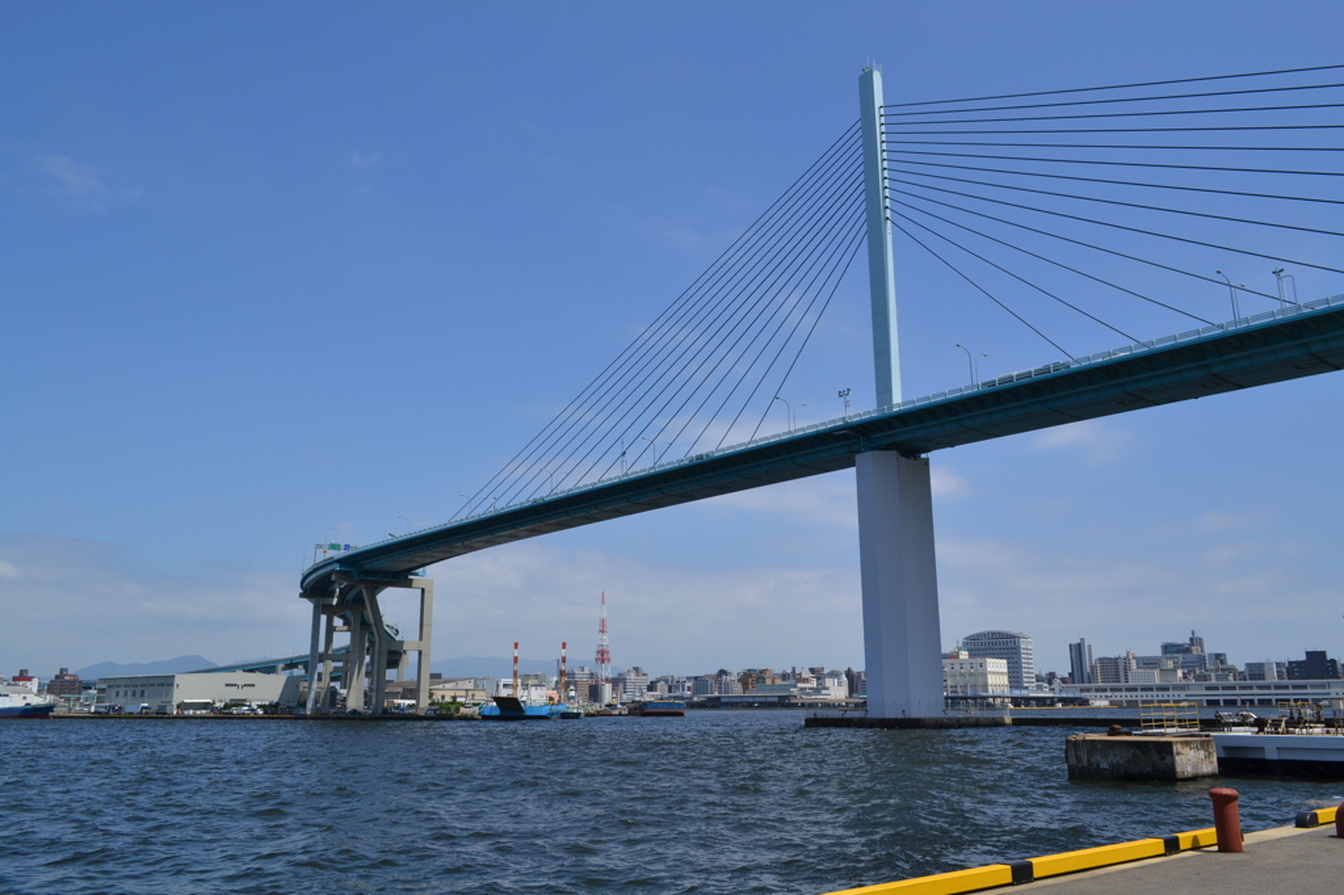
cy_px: 448
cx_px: 672
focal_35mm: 27
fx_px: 1008
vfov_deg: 47.9
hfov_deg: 67.4
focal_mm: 18
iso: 100
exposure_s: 1/320
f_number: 9
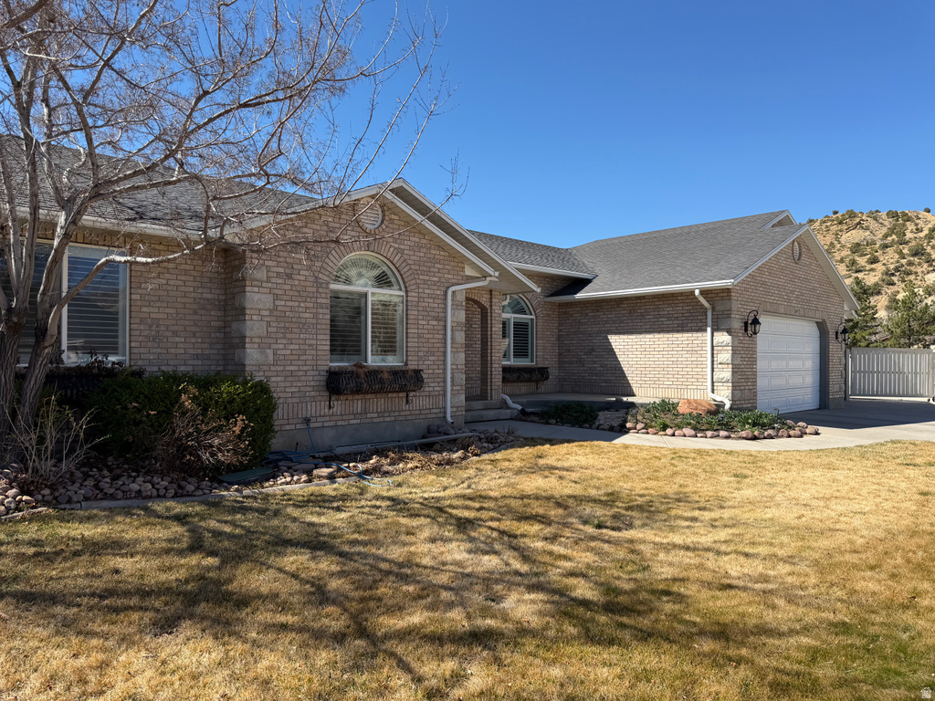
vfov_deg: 56.8
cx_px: 468
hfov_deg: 71.6
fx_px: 648
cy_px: 350
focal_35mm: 24
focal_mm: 6.76
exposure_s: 1/3021
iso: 80
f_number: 1.78
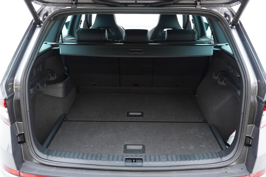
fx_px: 266
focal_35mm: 36
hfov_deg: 53.1
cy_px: 88
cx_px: 133
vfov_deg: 36.9
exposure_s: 1/40
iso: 500
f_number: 2.8
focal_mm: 24
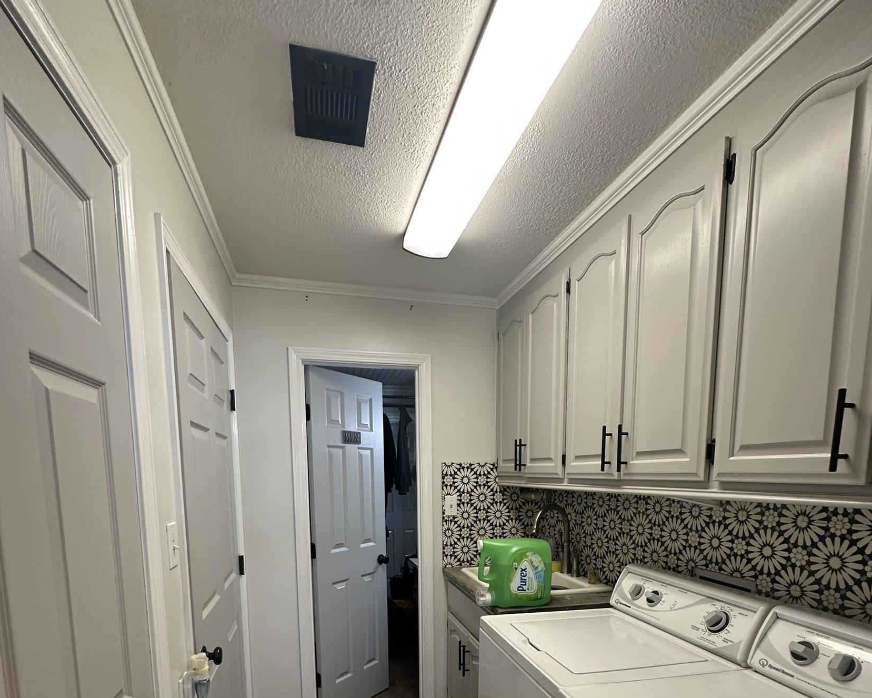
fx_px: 490
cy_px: 536
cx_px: 439
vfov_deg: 65.8
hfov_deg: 83.3
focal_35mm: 19
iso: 200
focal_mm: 2.22
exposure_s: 1/60
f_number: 2.2
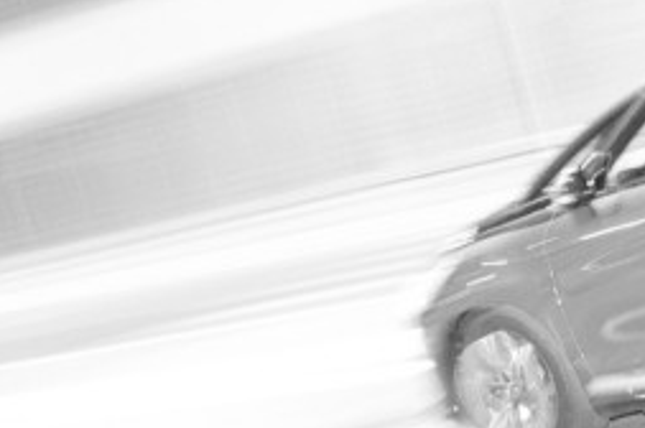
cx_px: 1027
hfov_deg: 12.8
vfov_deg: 9.1
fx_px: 2684
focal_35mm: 150
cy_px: 220
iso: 3200
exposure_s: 1/8
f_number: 4
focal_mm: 38
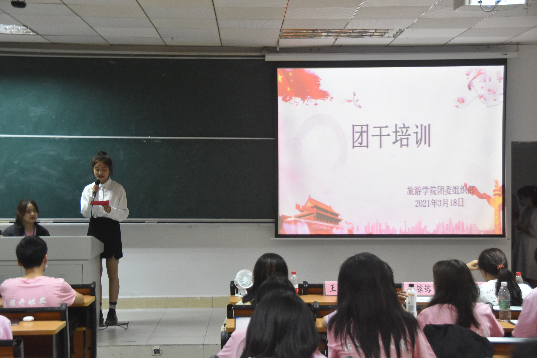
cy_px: 179
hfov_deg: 33.4
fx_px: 895
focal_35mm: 60
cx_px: 268
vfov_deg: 22.6
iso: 2000
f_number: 4.5
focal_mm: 40
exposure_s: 1/60
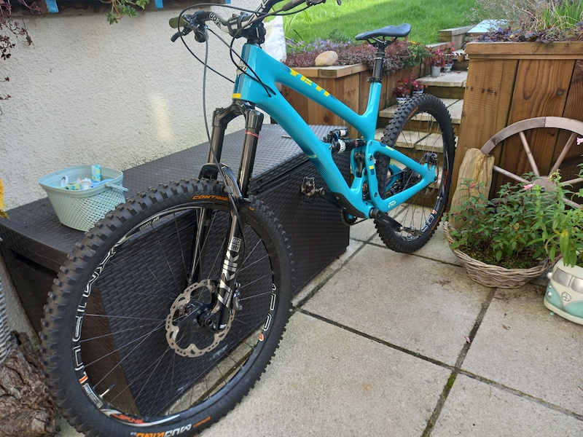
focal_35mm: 25
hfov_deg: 69.4
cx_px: 292
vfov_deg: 54.9
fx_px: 421
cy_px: 218
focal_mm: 4.6
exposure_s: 1/100
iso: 50
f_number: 2
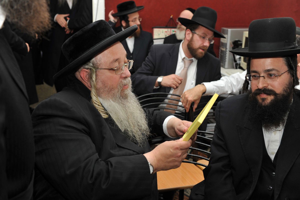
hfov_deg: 41.1
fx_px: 400
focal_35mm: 48
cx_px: 150
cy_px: 100
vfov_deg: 28.0
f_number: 5
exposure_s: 1/160
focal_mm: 48
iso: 400
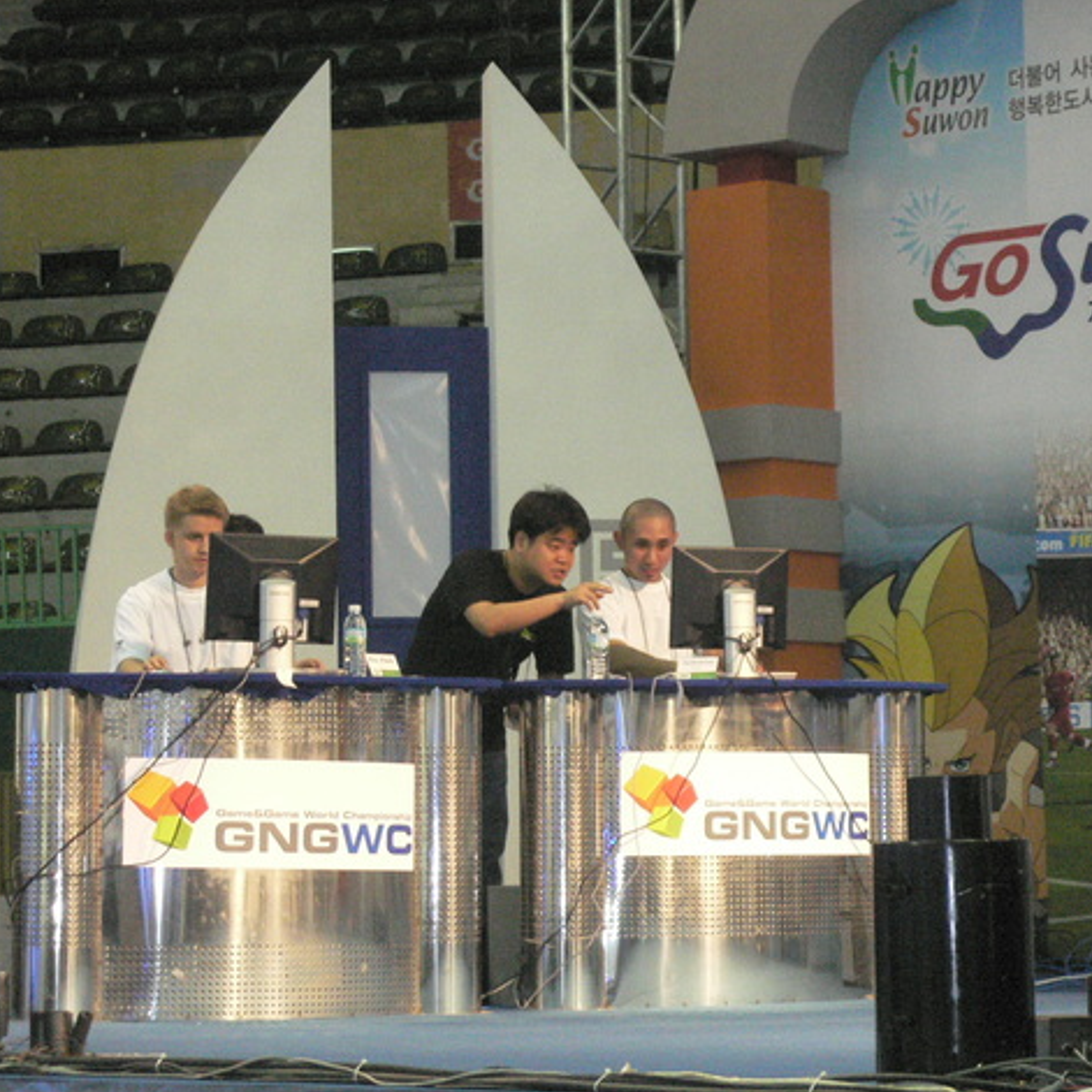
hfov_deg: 13.8
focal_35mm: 126
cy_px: 549
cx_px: 691
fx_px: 4497
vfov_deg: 13.8
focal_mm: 17.4
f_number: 5
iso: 400
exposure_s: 1/60
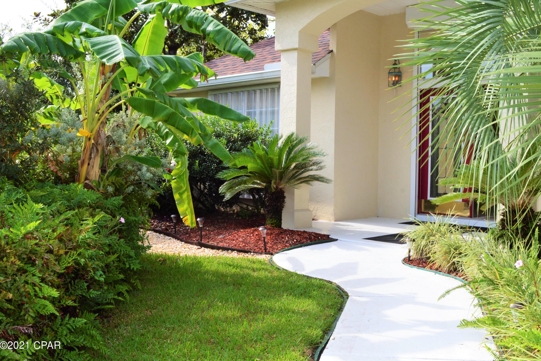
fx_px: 556
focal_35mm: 37
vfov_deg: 35.9
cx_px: 277
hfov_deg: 51.9
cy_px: 177
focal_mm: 24
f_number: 14
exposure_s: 1/60
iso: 200
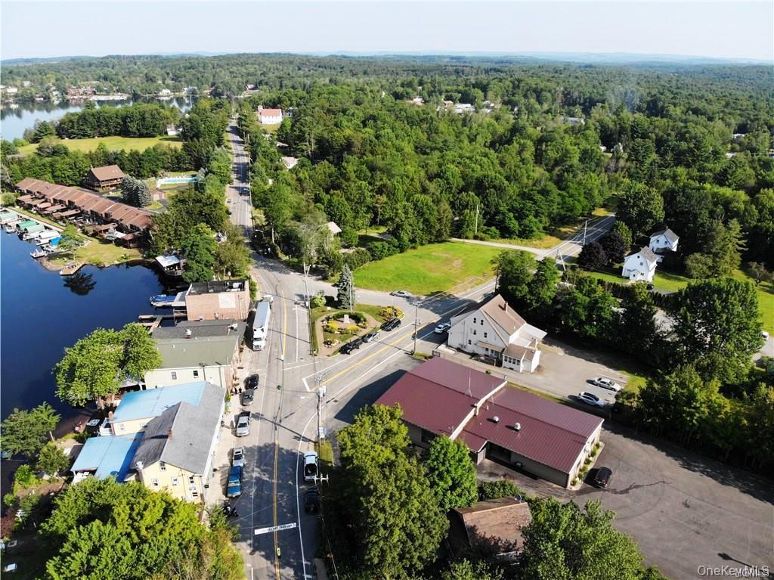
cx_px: 387
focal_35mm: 24
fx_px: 536
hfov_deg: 71.6
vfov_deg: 56.8
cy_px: 290
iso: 100
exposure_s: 1/646
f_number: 2.8
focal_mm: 4.5
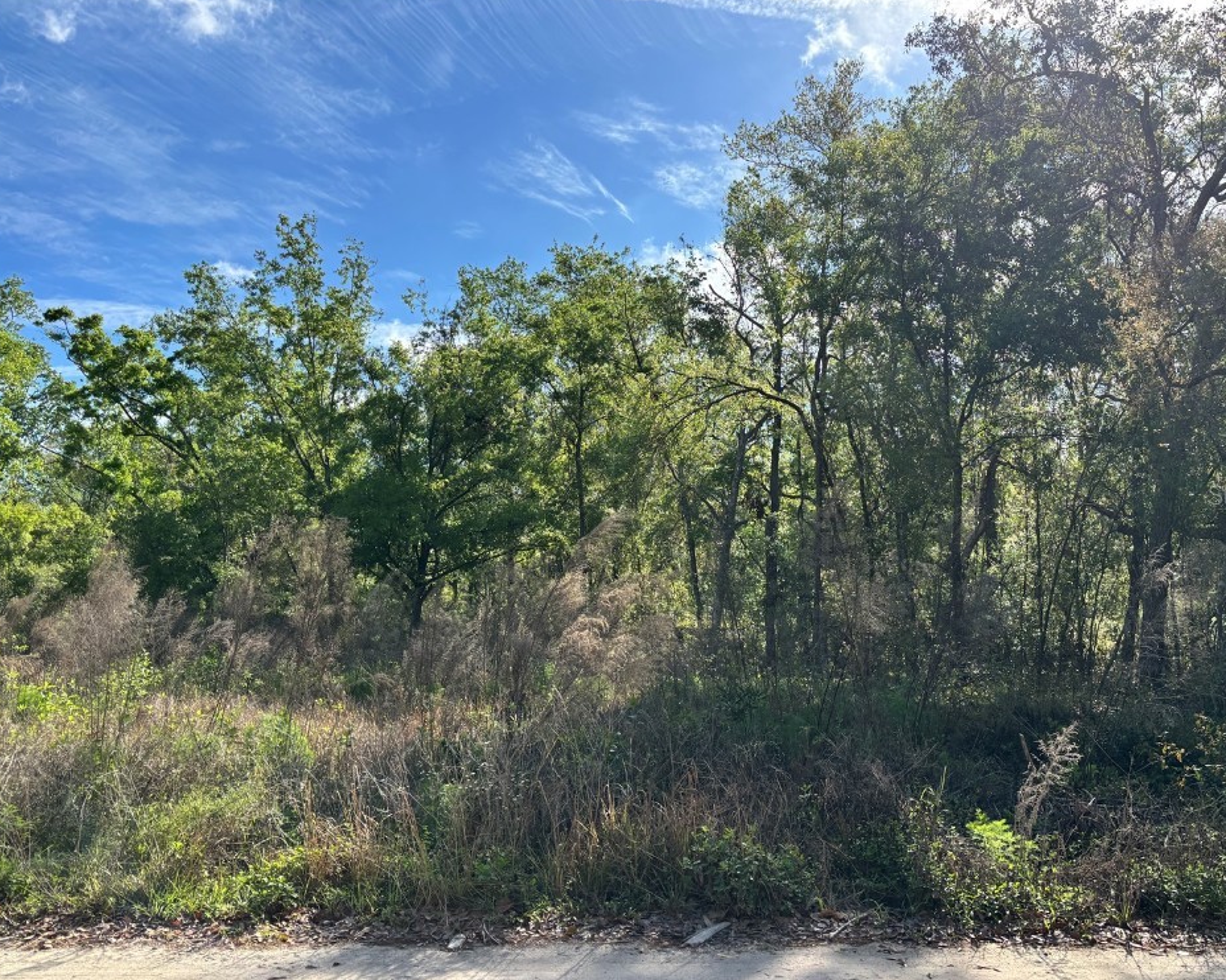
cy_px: 494
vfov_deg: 51.5
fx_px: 1016
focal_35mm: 28
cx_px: 657
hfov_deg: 62.2
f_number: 1.6
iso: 50
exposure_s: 1/2024
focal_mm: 5.96
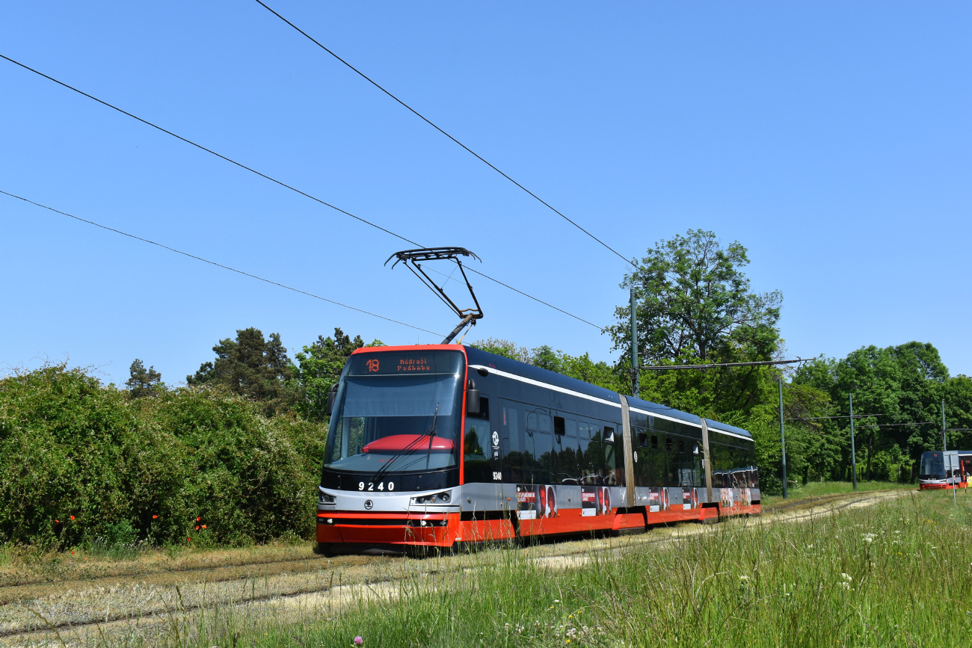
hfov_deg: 45.0
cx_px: 486
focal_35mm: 44
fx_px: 1175
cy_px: 324
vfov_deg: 30.9
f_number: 10
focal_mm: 29
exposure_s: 1/400
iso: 200
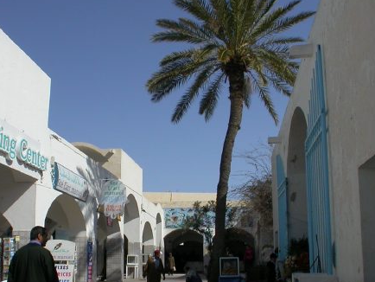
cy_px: 180
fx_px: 759
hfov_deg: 27.8
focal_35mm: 70
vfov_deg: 21.0
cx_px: 176
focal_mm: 7.85
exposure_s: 1/242
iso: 100
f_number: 6.7
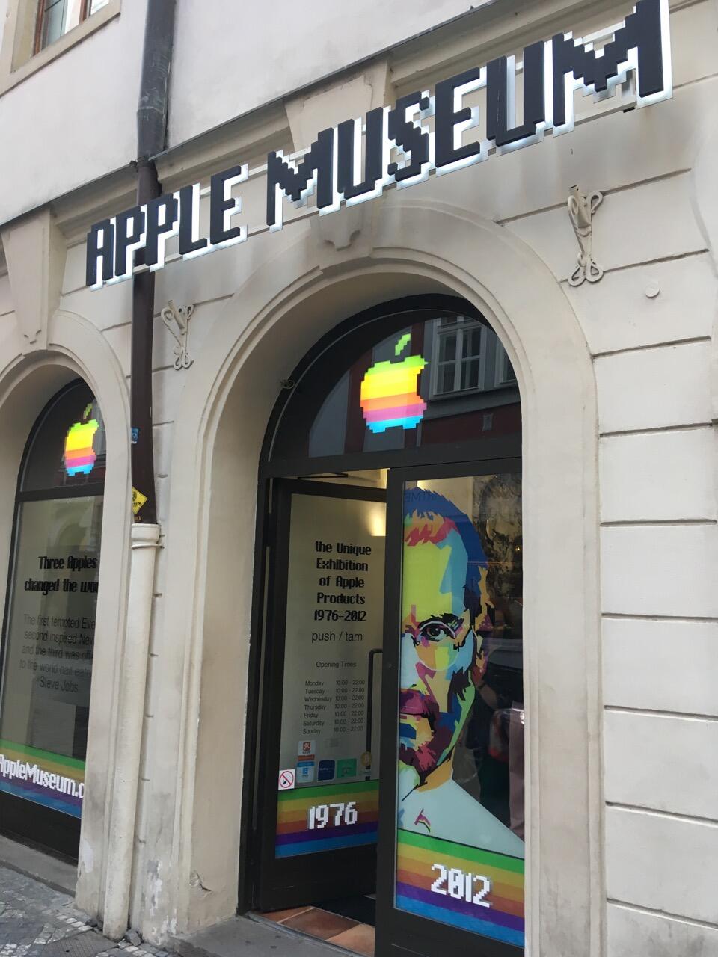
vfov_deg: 61.7
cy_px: 478
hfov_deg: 48.2
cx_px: 359
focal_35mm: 29
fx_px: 802
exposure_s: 1/33
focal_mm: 4.15
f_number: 2.2
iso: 64
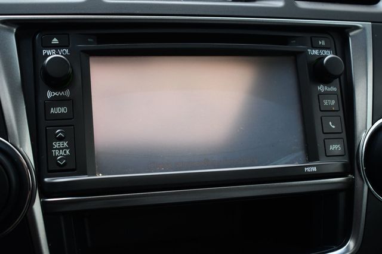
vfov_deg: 26.0
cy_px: 127
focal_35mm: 52
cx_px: 191
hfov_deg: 38.2
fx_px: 551
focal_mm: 35
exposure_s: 1/200
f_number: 4.5
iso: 800
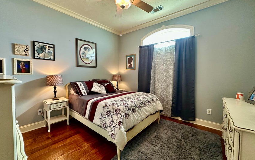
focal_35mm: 15
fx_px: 104
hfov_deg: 101.4
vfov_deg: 74.8
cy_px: 78
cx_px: 127
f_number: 2.2
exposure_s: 1/60
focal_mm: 2.22
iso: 160
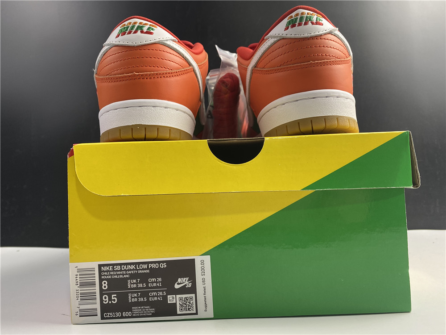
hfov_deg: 67.3
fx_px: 335
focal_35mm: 26
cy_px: 168
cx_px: 223
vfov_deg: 53.1
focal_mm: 4.25
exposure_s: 1/100
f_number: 1.8
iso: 100
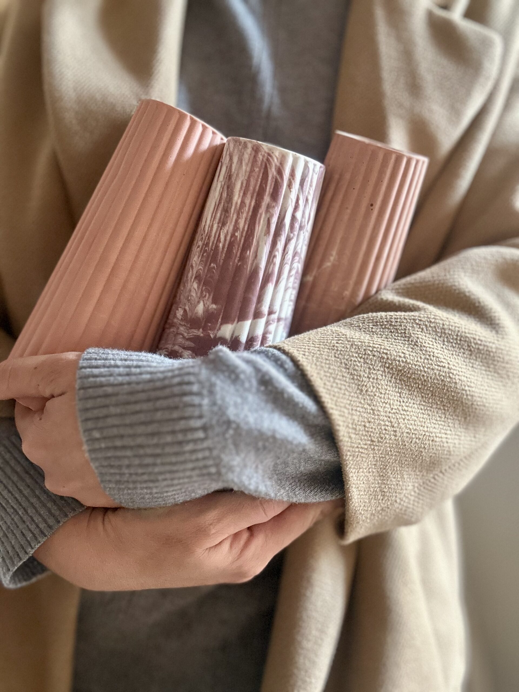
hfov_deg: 46.8
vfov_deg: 60.0
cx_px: 260
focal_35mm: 30
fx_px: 600
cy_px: 346
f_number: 1.9
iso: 320
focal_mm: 2.69
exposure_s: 1/40
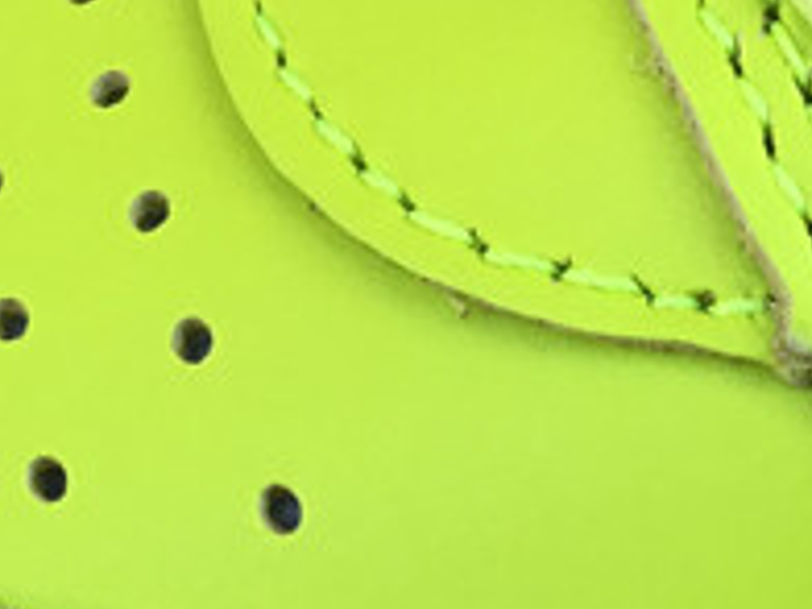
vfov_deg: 10.4
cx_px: 340
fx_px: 3331
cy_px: 590
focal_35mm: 142
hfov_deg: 13.9
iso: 25
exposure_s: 1/219
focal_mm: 3.3
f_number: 2.4
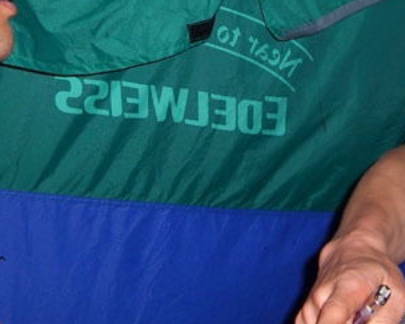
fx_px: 1078
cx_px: 270
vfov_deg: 16.9
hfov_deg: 21.2
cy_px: 67
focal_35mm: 90
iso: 50
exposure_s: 1/30
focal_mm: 5.8
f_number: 2.8
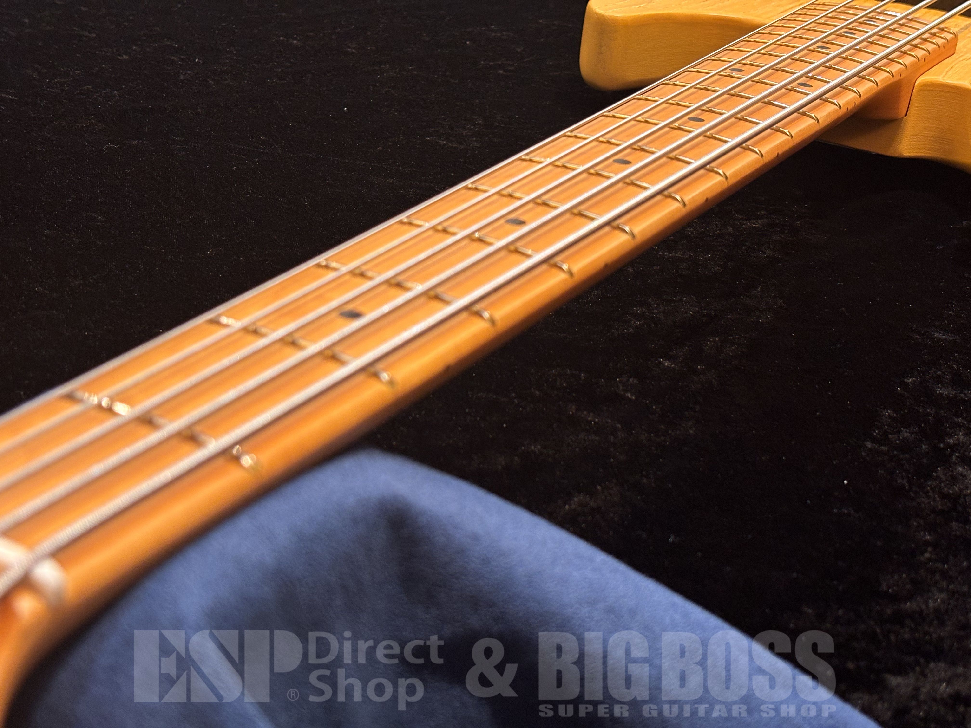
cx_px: 486
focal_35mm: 52
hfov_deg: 36.8
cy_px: 364
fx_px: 1459
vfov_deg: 28.0
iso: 100
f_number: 1.6
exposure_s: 1/40
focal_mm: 5.96
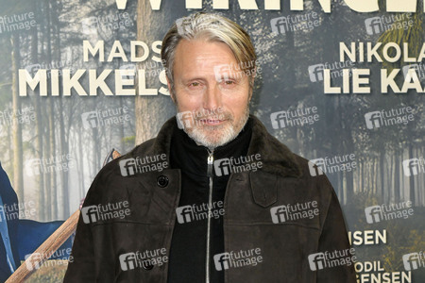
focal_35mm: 55
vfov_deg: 24.6
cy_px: 142
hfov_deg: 36.2
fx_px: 649
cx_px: 212
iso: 1600
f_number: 6.3
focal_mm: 55
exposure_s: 1/250
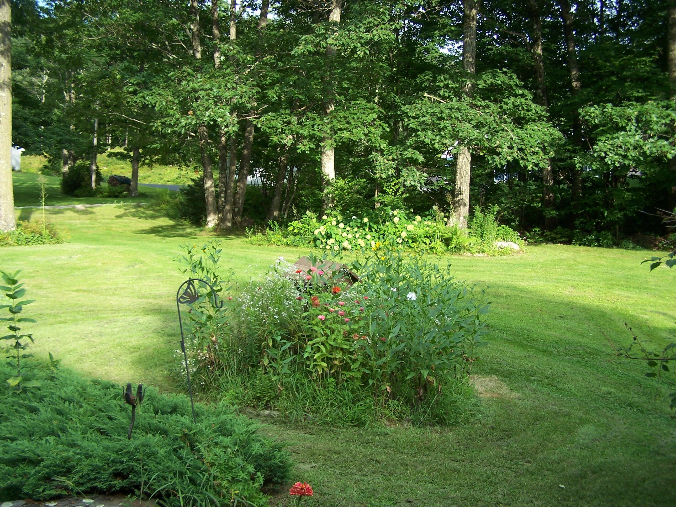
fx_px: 742
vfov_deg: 37.7
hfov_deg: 49.0
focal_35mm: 38
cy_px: 254
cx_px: 338
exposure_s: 1/180
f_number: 2.8
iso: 80
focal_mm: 6.3
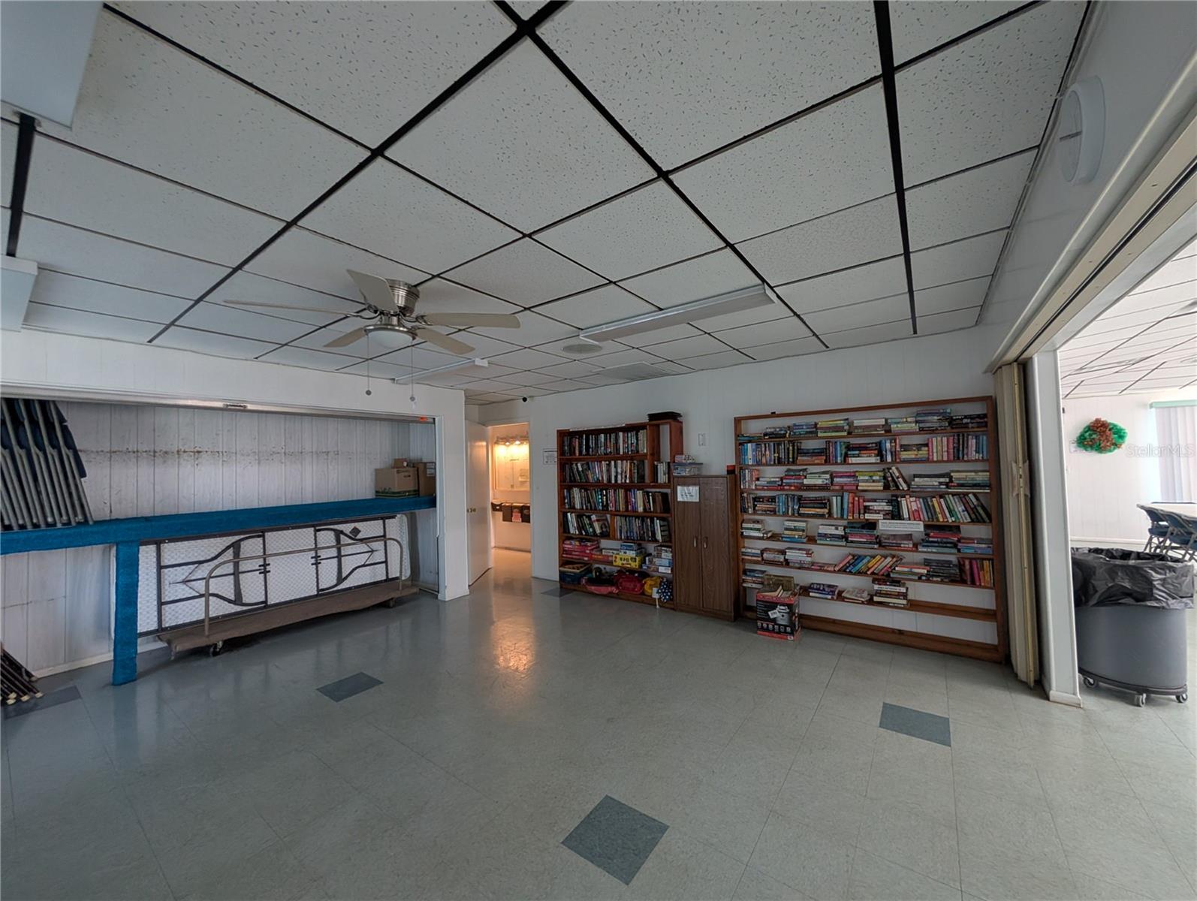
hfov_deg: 110.5
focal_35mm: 12
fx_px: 416
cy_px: 450
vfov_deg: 94.6
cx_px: 598
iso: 194
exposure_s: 1/60
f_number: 1.7
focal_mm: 2.02
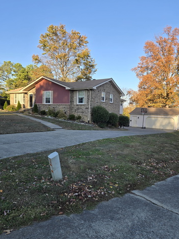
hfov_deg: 53.1
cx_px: 90
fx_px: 179
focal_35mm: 26
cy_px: 122
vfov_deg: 67.3
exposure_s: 1/571
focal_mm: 5.4
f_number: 1.8
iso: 25
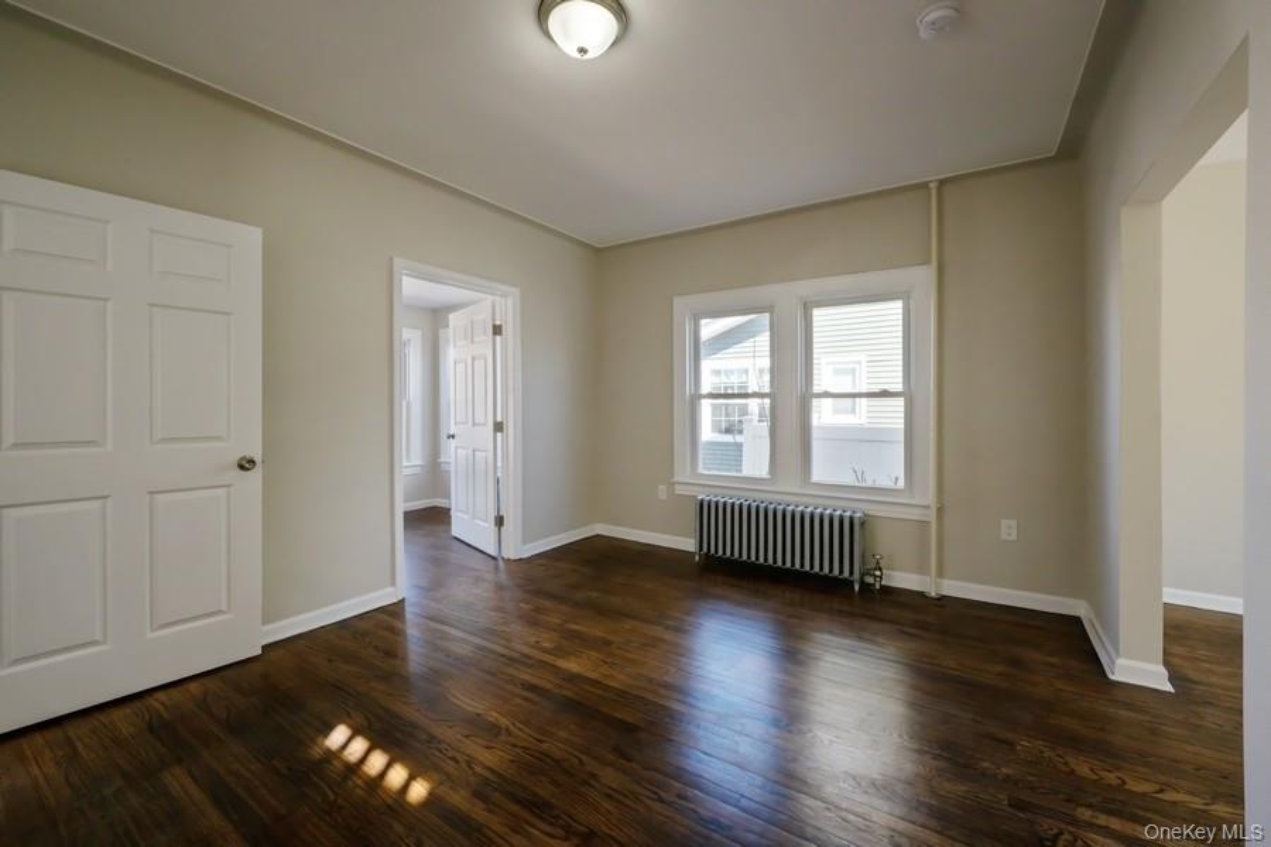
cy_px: 424
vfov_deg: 81.2
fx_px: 494
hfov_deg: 104.3
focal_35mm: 14
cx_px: 636
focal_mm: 14
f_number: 8
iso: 400
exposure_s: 1/250
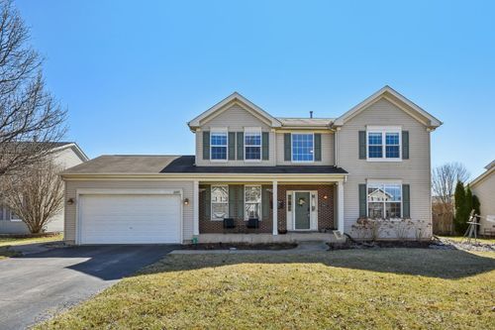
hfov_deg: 100.4
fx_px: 206
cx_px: 248
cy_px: 165
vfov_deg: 77.3
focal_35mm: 15
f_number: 8
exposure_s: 1/1000
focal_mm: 10
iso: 500
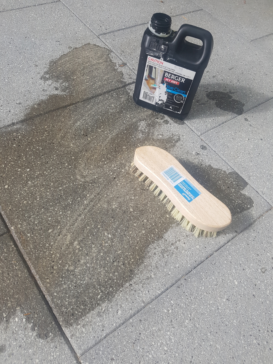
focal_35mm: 26
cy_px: 182
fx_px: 273
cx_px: 136
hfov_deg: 53.1
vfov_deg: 67.3
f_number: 1.7
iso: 50
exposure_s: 1/520
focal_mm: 4.2
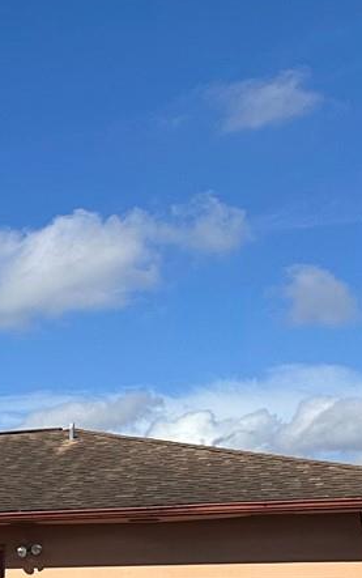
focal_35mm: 92
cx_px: -606
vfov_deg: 21.1
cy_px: 685
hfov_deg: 11.0
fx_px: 1449
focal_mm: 6.86
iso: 80
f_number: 1.78
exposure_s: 1/7042
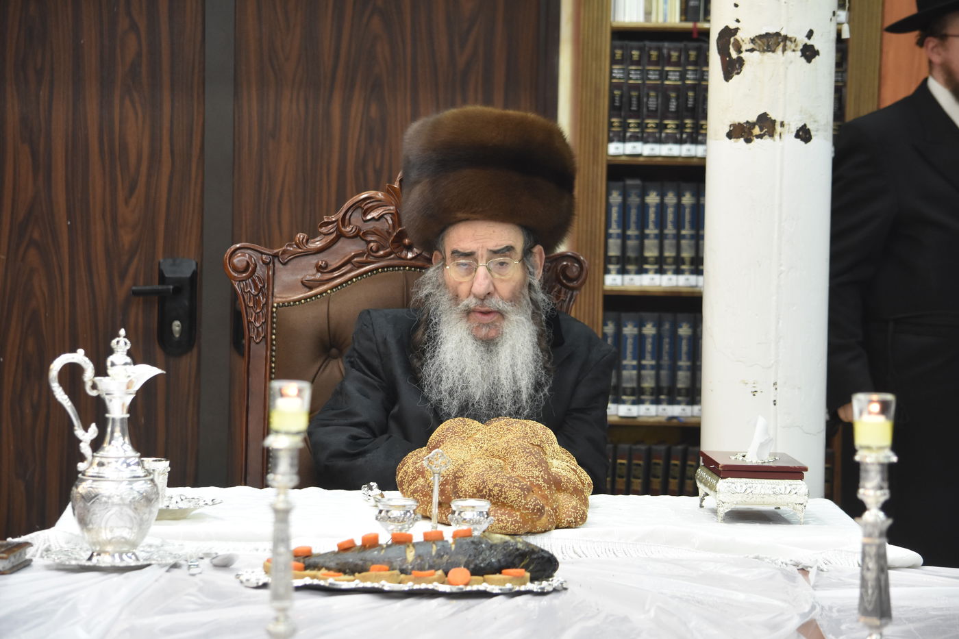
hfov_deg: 13.4
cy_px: 320
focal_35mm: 153
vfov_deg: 9.0
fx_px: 4075
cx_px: 480
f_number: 5.6
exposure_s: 1/100
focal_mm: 102
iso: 1250
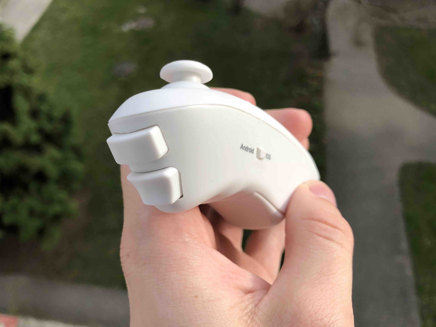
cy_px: 160
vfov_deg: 46.8
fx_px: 378
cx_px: 214
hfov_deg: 60.0
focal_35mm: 30
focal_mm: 4
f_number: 1.8
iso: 20
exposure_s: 1/552
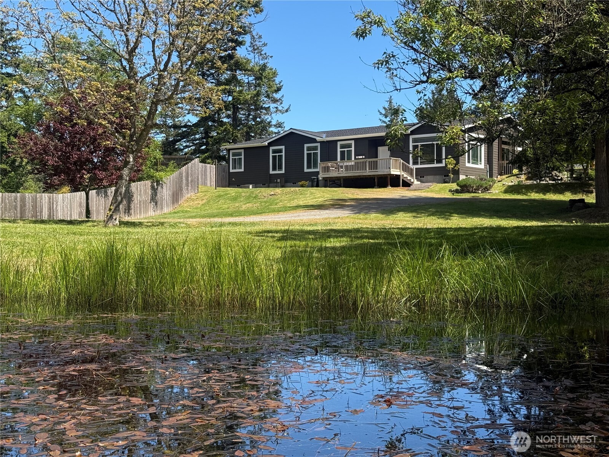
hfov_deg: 39.7
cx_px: 304
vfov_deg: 30.3
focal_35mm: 48
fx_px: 844
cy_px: 228
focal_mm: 6.76
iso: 64
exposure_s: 1/1980
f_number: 1.78
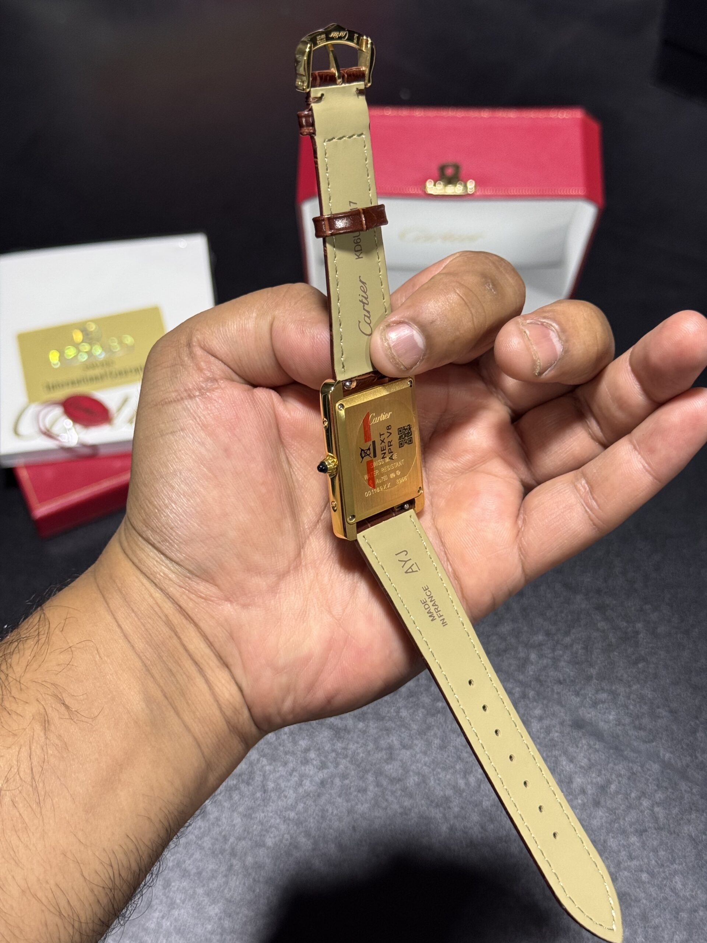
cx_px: 354
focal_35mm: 48
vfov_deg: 39.7
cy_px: 472
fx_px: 1307
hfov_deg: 30.3
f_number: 1.78
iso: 125
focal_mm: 6.76
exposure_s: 1/50
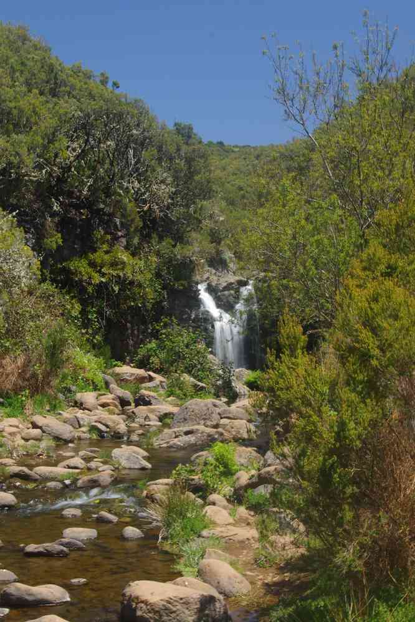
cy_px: 311
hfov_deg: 25.8
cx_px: 208
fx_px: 908
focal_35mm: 52
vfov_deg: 37.9
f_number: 22
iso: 100
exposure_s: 1/5
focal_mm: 35
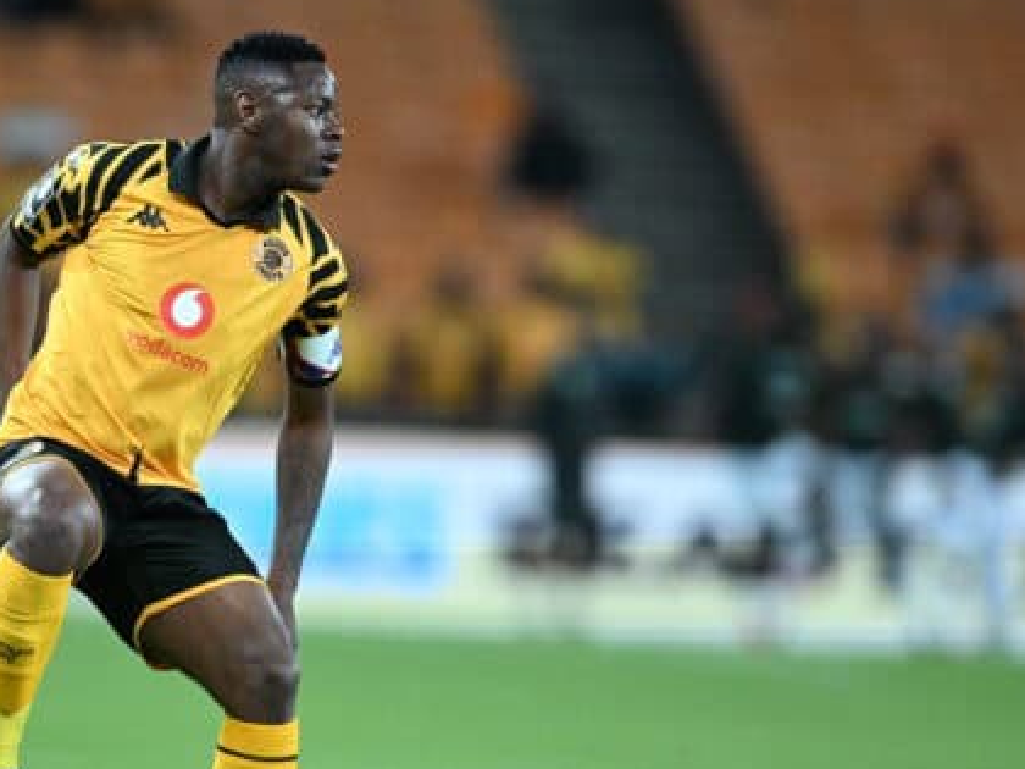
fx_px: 22386
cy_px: 476
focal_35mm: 756
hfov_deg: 2.6
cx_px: 216
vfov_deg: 2.0
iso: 3200
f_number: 3.2
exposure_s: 1/800
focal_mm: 400
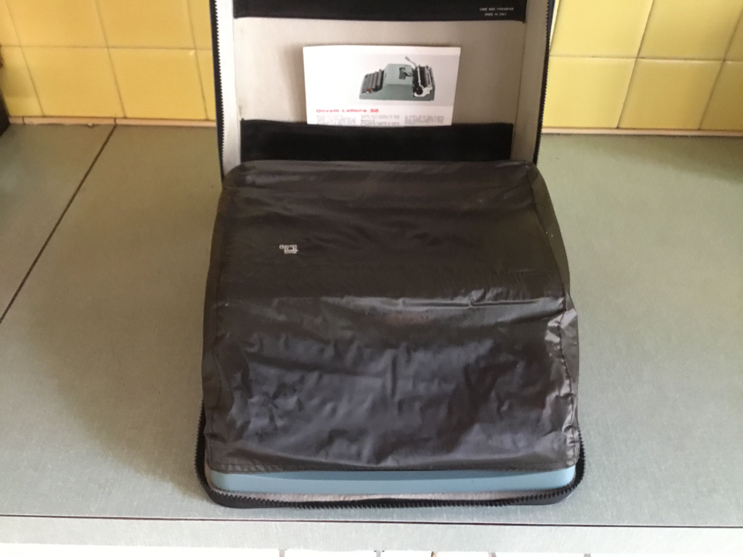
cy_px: 278
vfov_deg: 45.4
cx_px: 372
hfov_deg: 58.4
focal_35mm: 31
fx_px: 665
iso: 500
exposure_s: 1/17
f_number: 2.4
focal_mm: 3.3
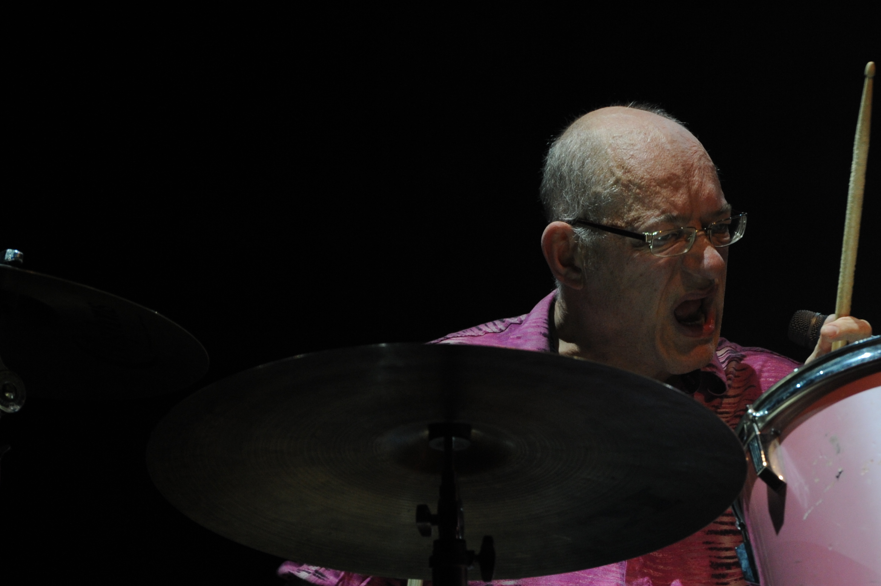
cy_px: 466
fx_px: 8243
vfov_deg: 4.1
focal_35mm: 337
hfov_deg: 6.1
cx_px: 681
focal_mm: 185
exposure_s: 1/200
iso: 1250
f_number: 8
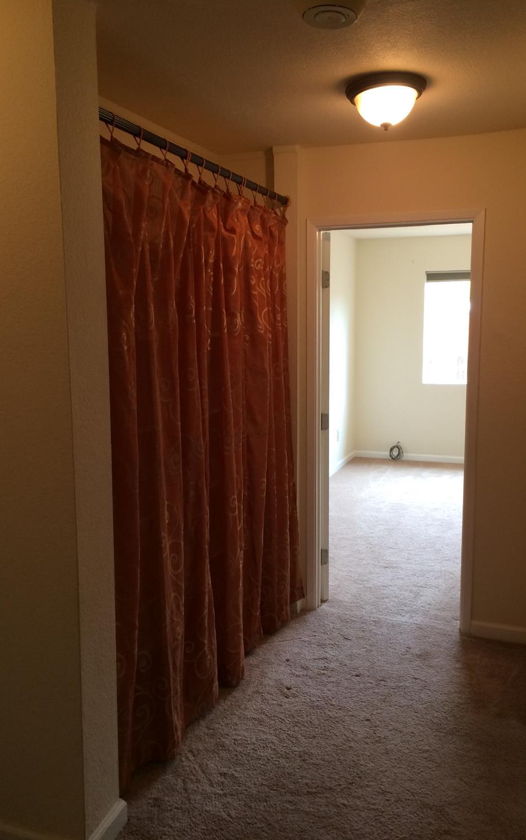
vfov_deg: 61.2
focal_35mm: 31
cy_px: 418
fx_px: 711
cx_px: 258
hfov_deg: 40.6
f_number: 2.2
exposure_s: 1/30
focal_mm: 4.15
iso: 80
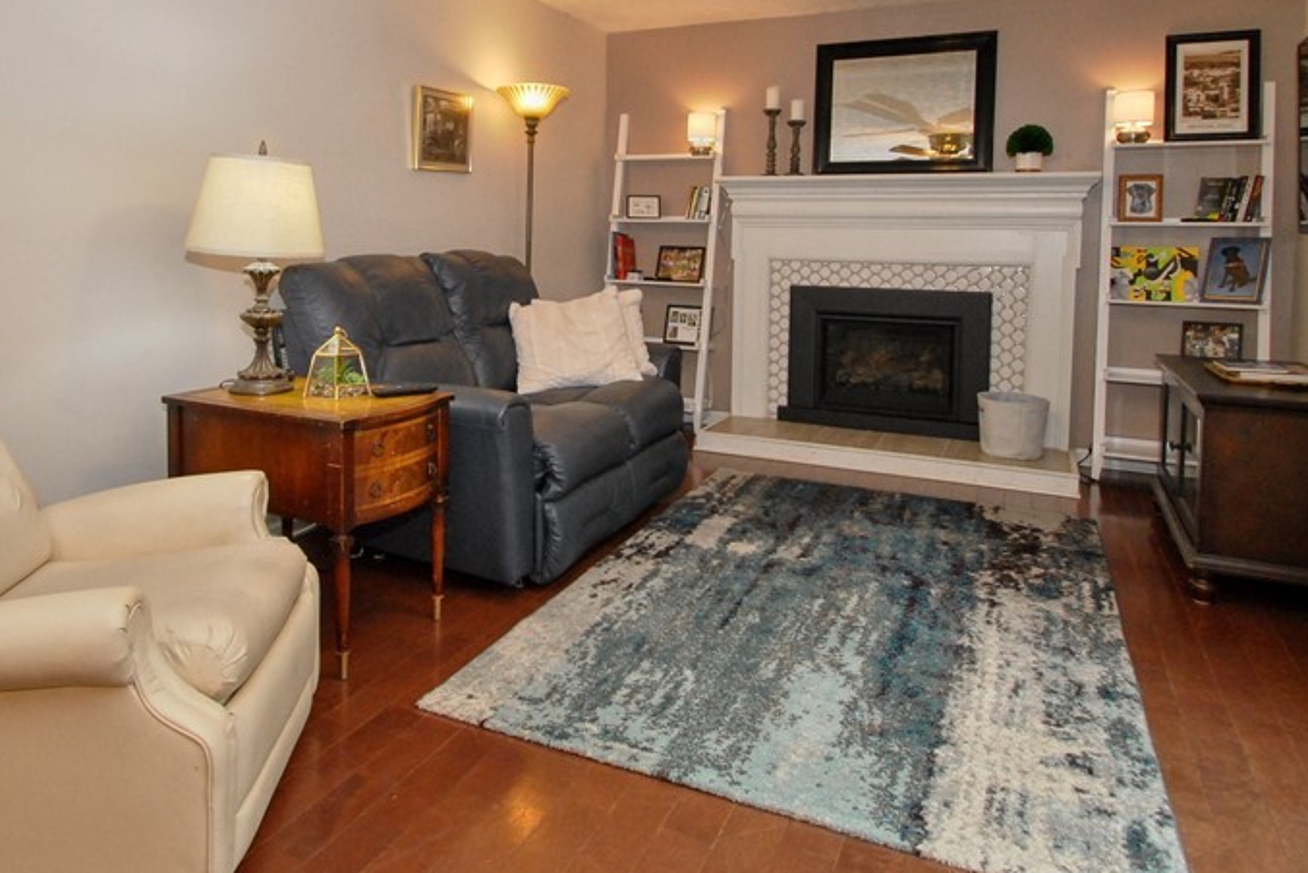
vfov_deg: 51.7
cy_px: 261
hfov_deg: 73.4
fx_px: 872
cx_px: 569
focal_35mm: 24
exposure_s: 1/60
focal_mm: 10
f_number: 7.1
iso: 1600
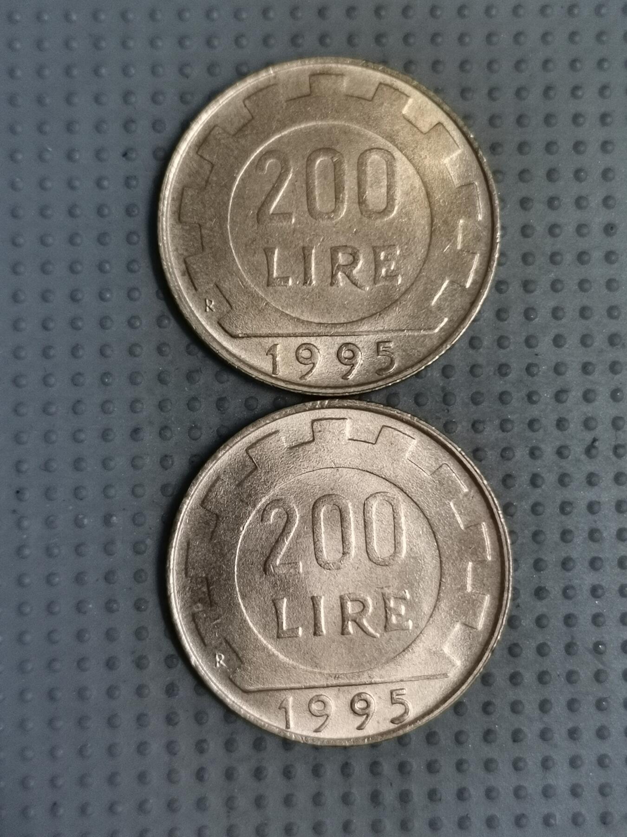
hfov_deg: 28.0
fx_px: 1256
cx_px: 314
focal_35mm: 52
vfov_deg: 36.8
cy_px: 418
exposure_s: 1/30
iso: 250
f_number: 1.8
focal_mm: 4.75
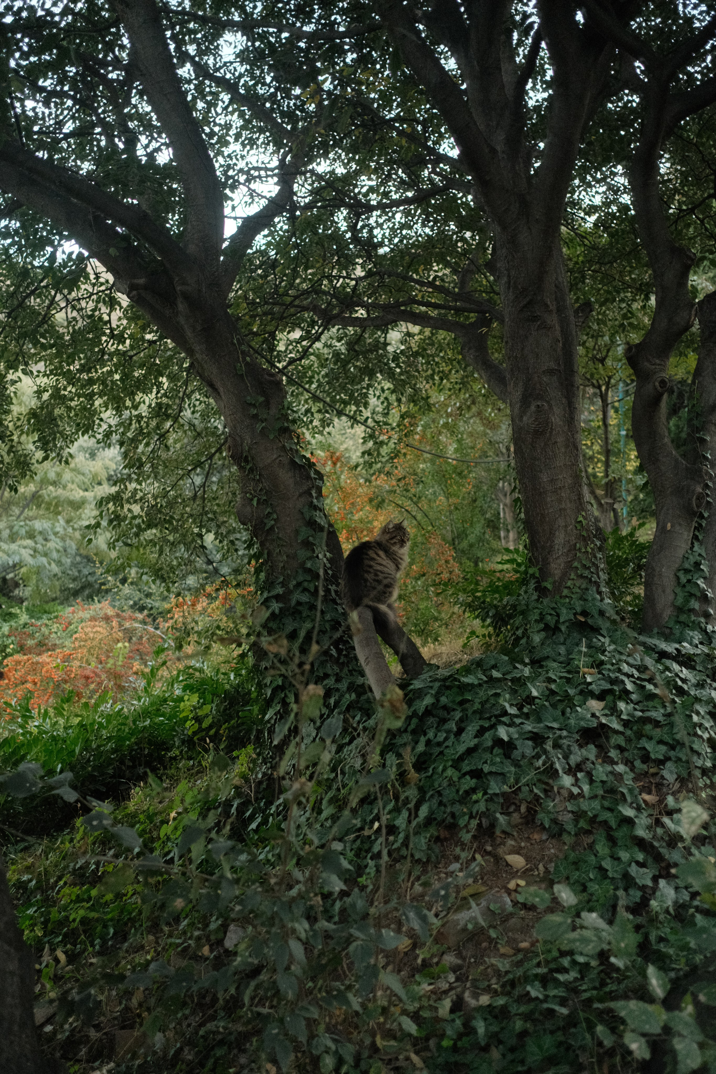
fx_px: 1044
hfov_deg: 37.9
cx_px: 358
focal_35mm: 35
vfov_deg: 54.4
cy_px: 537
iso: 3200
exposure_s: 1/70
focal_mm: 23
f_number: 2
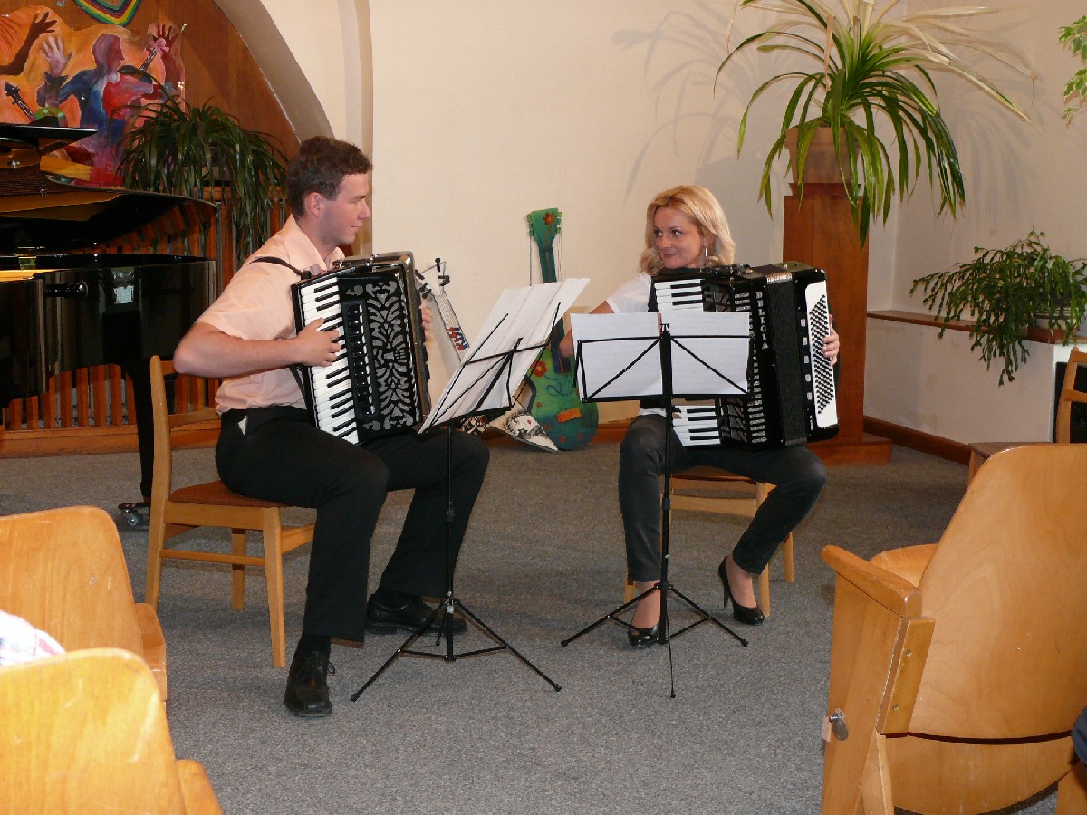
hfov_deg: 40.4
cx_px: 544
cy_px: 408
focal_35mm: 47
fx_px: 1476
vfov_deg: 30.9
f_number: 2.8
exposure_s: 1/30
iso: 200
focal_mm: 8.9
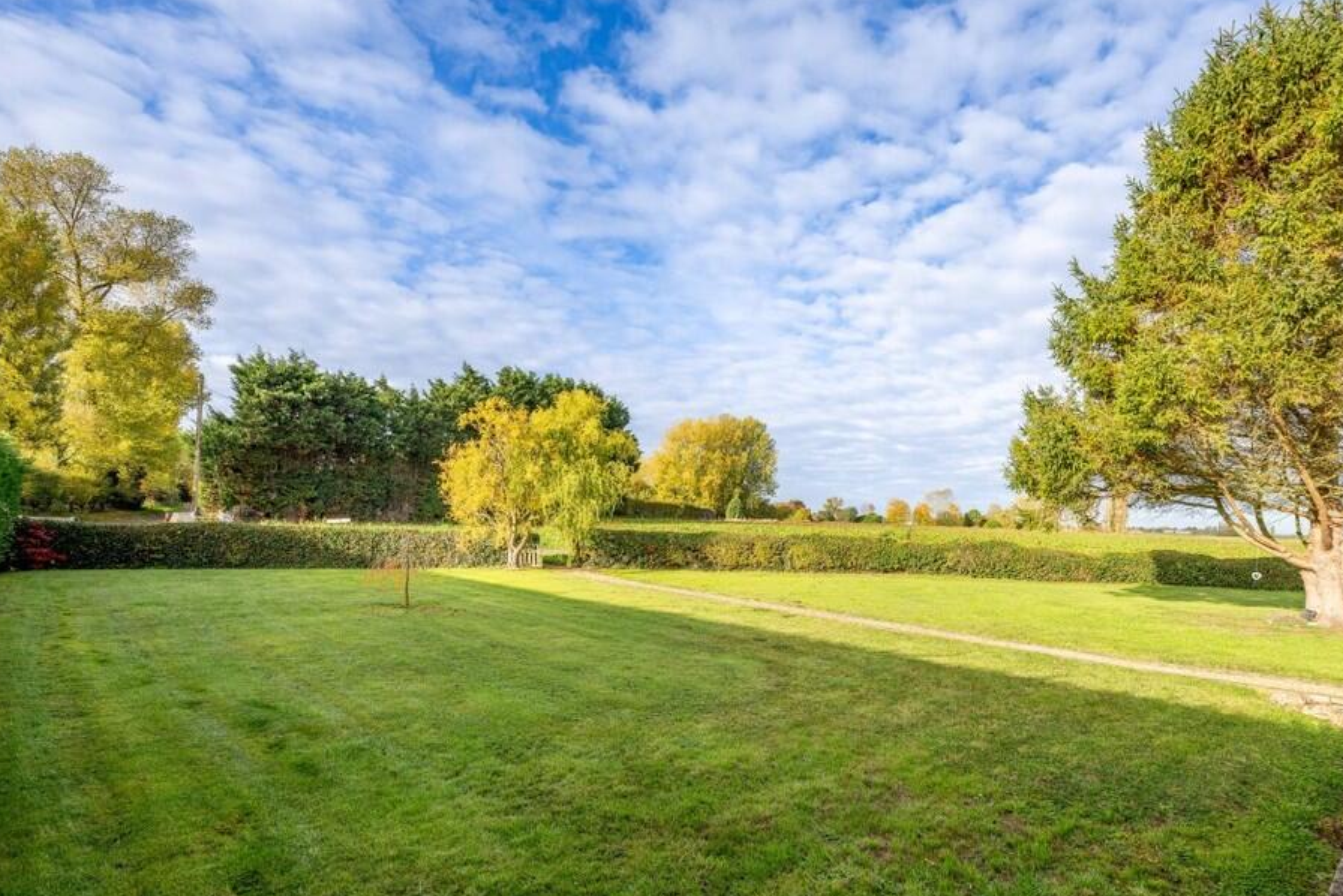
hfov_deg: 96.2
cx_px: 754
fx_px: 597
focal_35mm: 16
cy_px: 506
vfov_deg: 73.5
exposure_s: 1/200
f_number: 6.3
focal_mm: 14
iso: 64
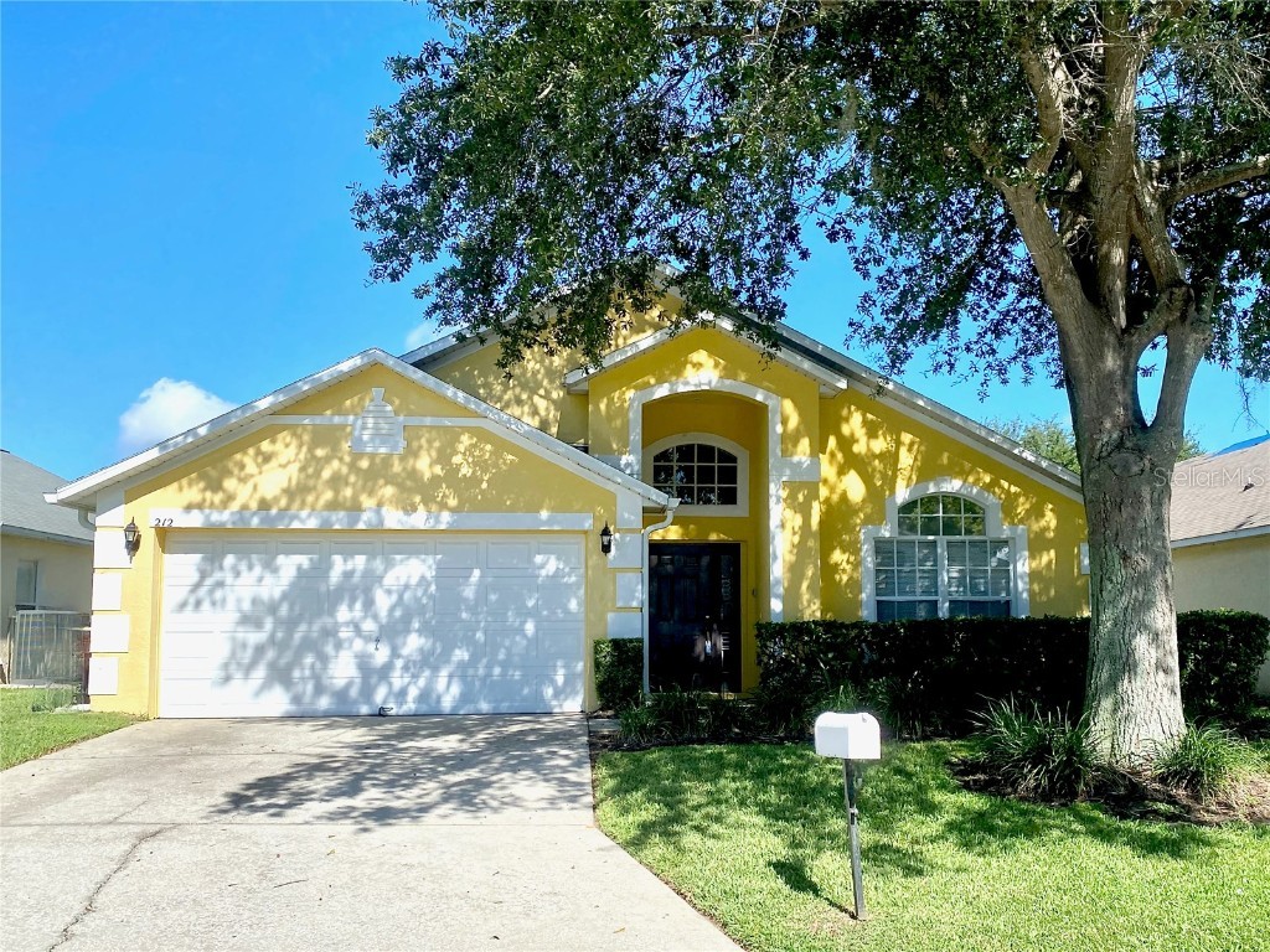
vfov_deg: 53.1
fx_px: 954
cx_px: 635
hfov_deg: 67.3
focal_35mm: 26
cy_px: 476
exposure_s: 1/2817
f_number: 1.8
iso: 32
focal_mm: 4.25
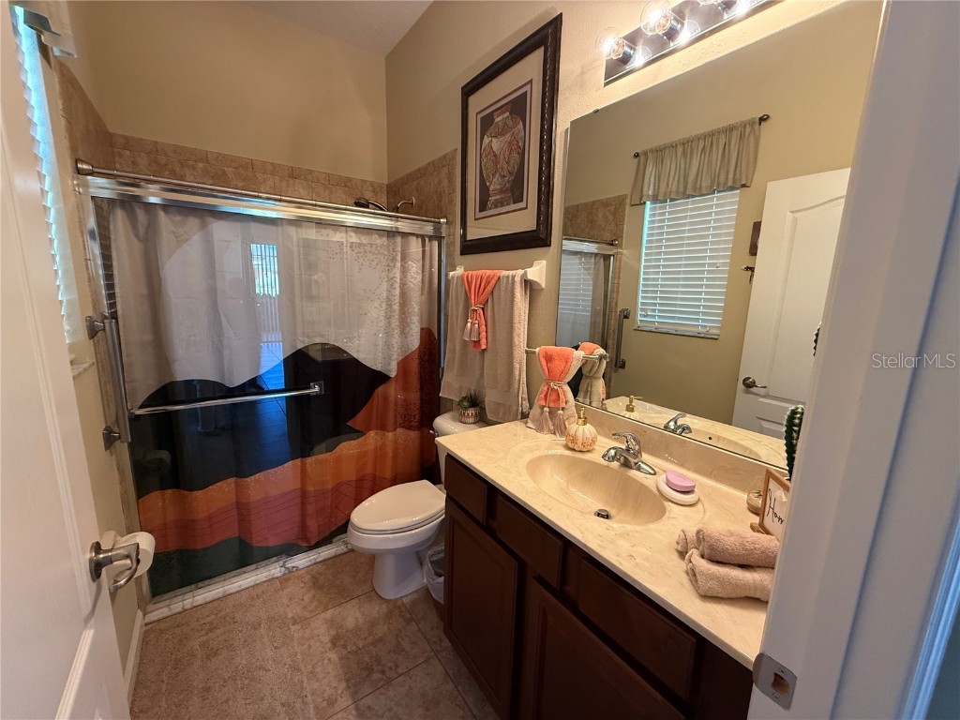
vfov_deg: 85.7
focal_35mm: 14
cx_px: 480
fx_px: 388
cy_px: 360
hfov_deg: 102.1
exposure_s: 1/60
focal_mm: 2.22
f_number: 2.2
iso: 320
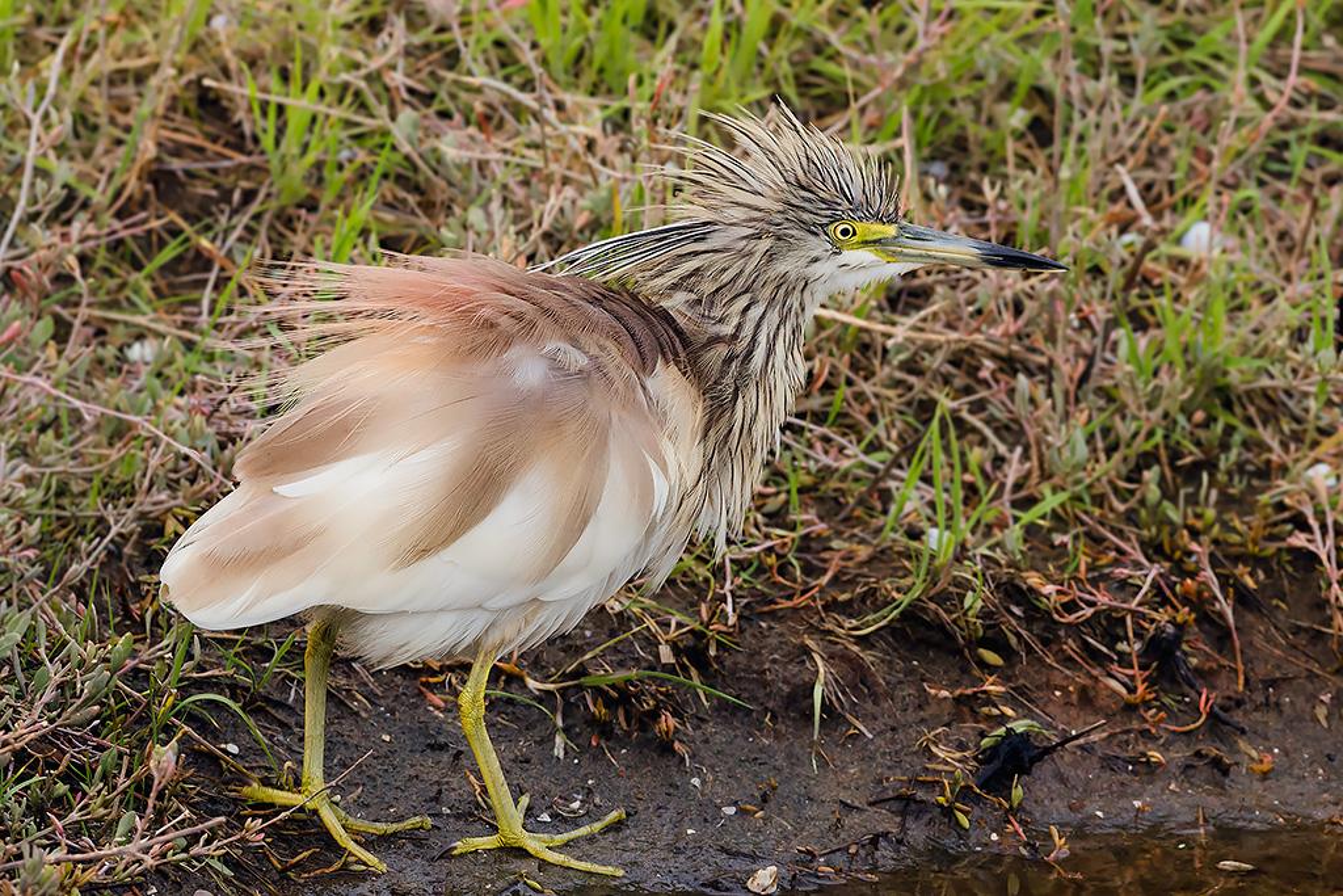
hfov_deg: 4.6
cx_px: 672
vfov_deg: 3.1
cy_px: 448
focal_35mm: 450
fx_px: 16789
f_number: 9
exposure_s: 1/160
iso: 1600
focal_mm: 300
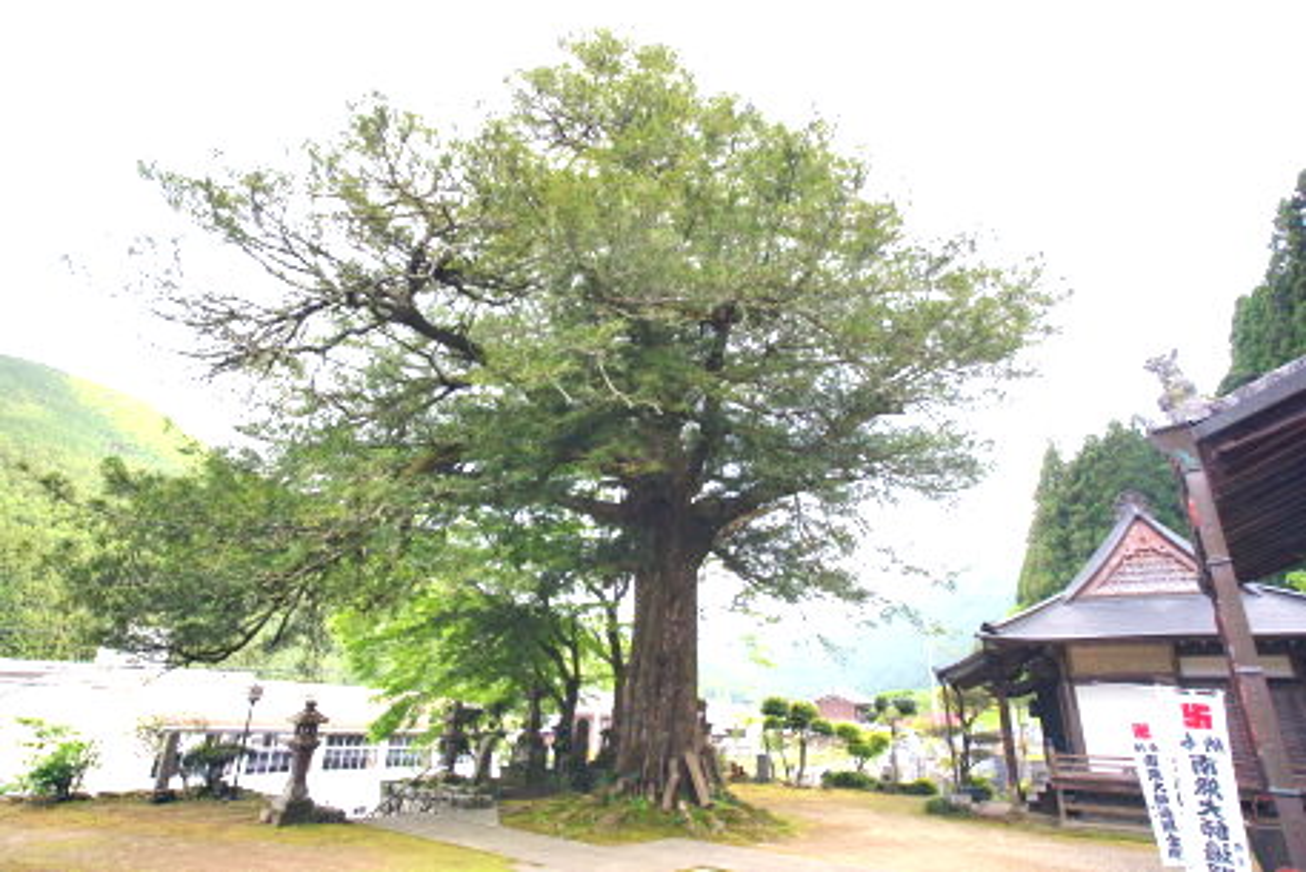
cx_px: 653
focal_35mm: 18
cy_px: 436
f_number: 8
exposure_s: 1/80
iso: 320
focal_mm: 18
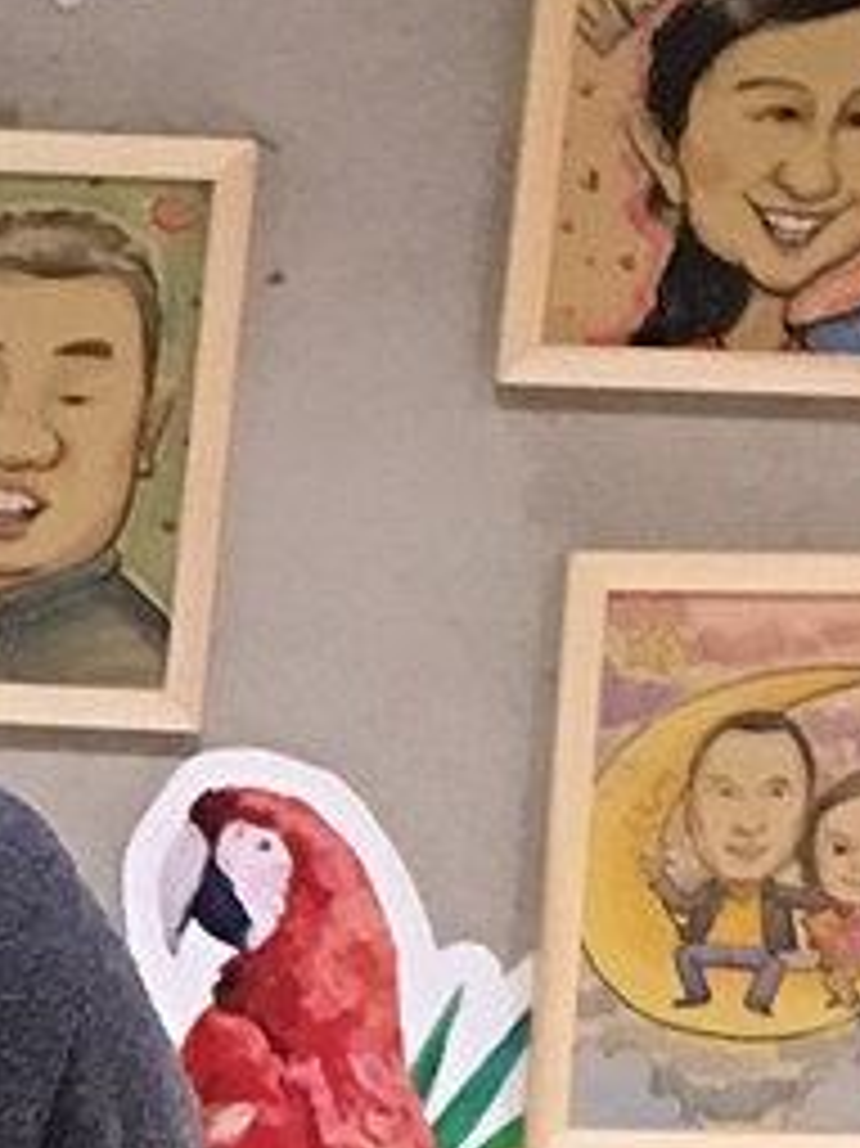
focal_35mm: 194
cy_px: 1623
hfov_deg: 7.2
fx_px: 6432
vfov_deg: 9.9
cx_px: -1238
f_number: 2.2
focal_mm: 4.15
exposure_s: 1/17
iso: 125
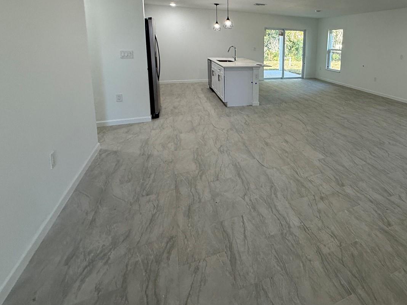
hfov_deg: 74.7
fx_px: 247
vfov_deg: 60.5
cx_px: 293
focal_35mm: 21
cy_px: 82
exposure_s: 1/120
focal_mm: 2.22
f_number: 2.2
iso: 160
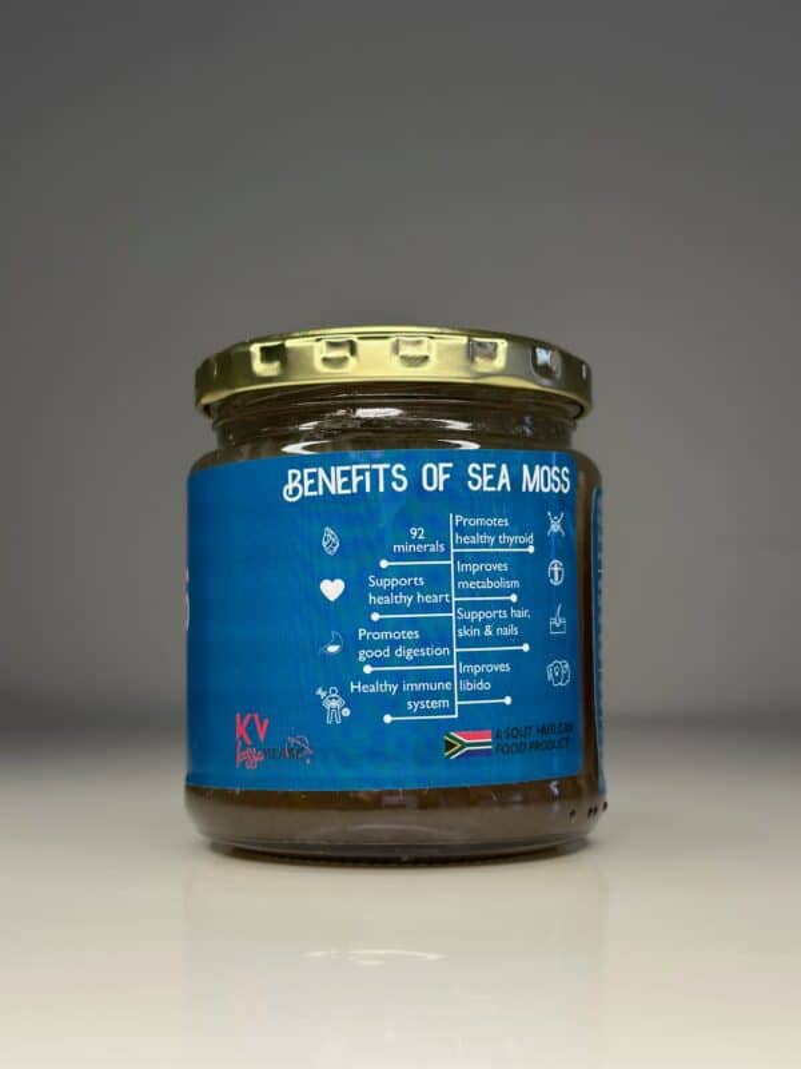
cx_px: 400
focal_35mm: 48
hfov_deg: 30.3
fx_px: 1481
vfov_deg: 39.7
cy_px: 534
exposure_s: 1/121
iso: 80
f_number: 1.78
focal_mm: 6.86
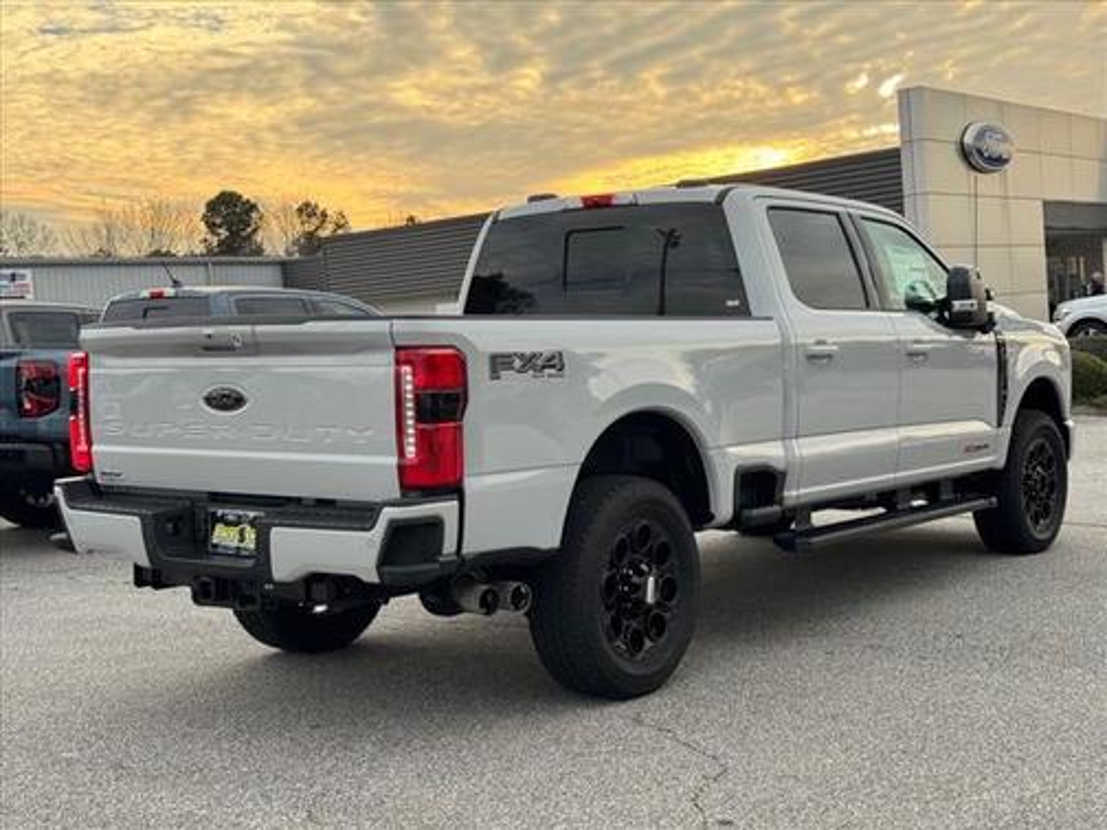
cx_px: 554
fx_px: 1535
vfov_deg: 30.3
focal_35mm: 48
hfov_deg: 39.7
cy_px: 415
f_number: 1.78
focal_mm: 6.76
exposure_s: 1/417
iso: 64
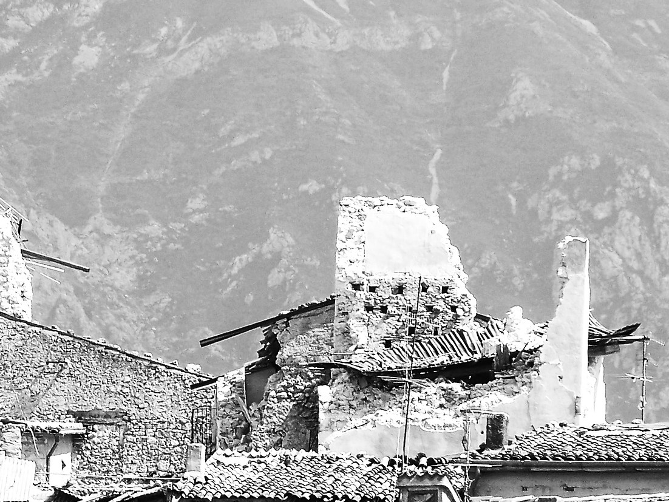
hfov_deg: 3.2
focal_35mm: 627
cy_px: 341
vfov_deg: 2.4
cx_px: 97
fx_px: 12120
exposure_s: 1/250
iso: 100
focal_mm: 47.8
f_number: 5
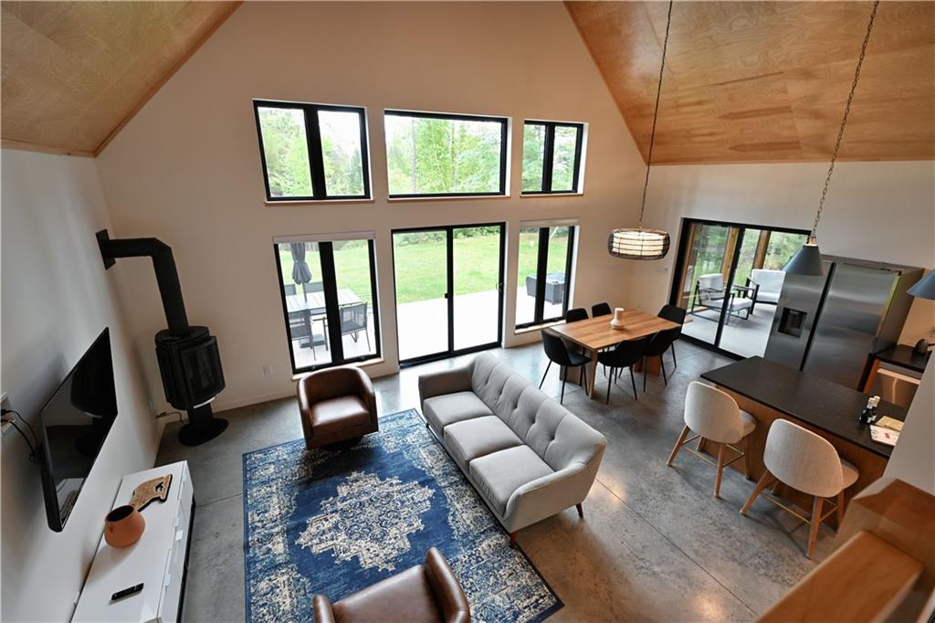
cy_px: 312
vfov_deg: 73.7
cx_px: 468
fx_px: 415
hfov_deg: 96.8
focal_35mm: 16
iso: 200
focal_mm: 16
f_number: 5.6
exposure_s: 1/15
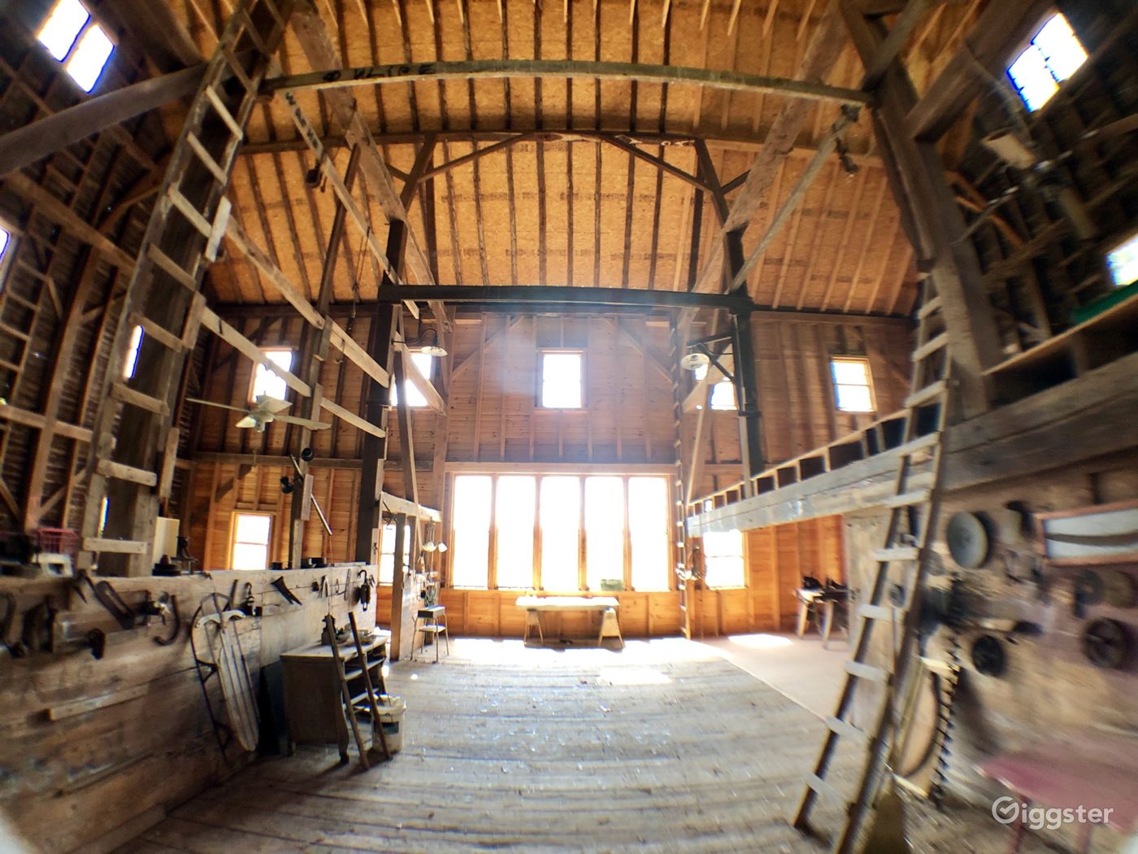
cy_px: 427
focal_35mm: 28
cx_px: 569
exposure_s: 1/30
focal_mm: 3.99
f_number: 1.8
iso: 32
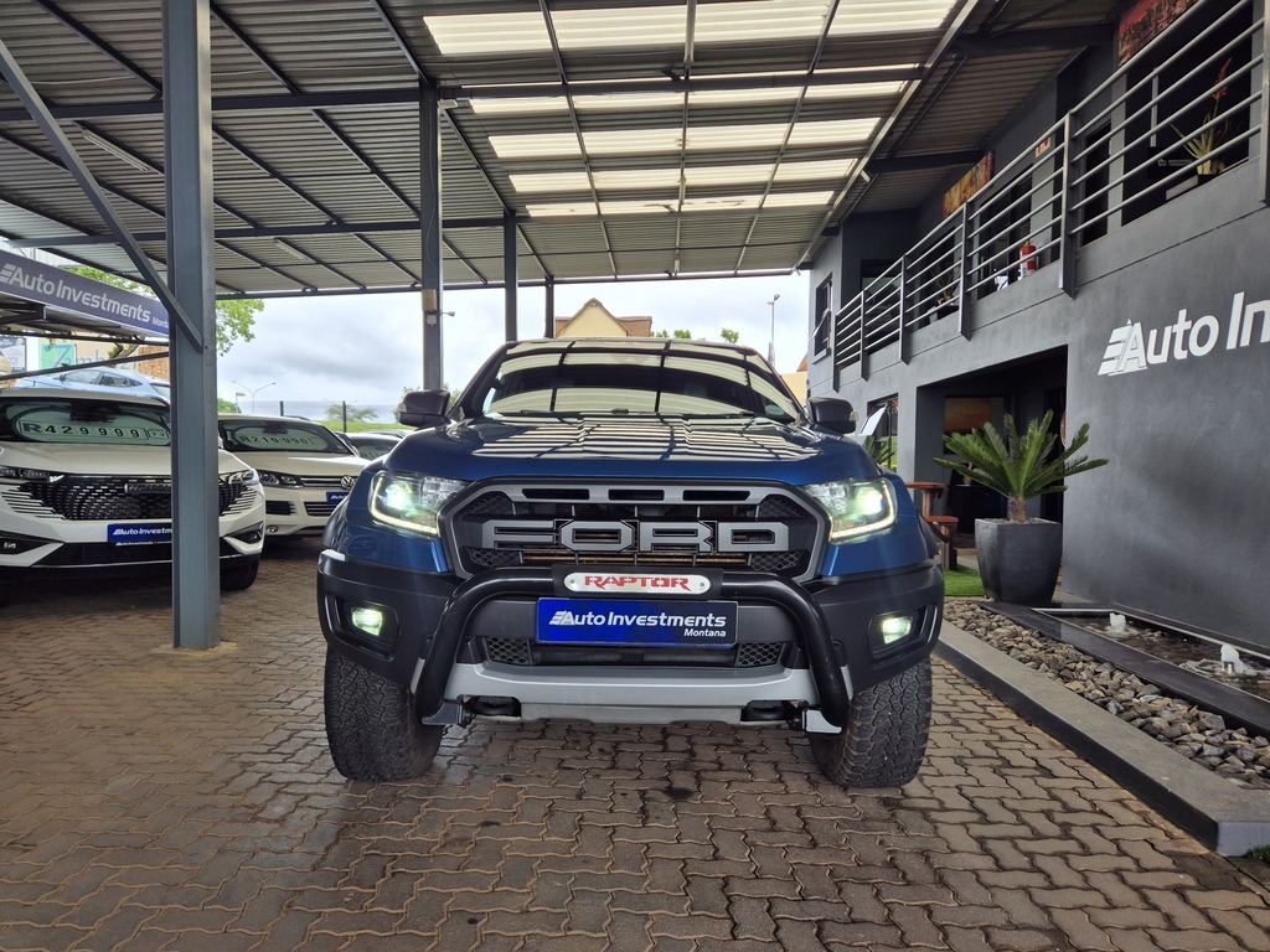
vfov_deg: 58.9
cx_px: 635
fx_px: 844
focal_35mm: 23
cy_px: 476
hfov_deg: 73.9
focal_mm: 5.4
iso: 32
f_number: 1.8
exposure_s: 1/250
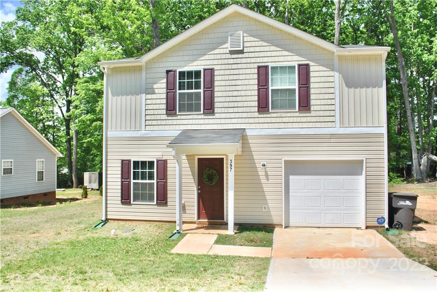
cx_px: 218
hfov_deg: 67.4
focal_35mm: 27
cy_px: 146
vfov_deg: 48.0
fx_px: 328
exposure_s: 1/250
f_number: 8
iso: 100
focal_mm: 18
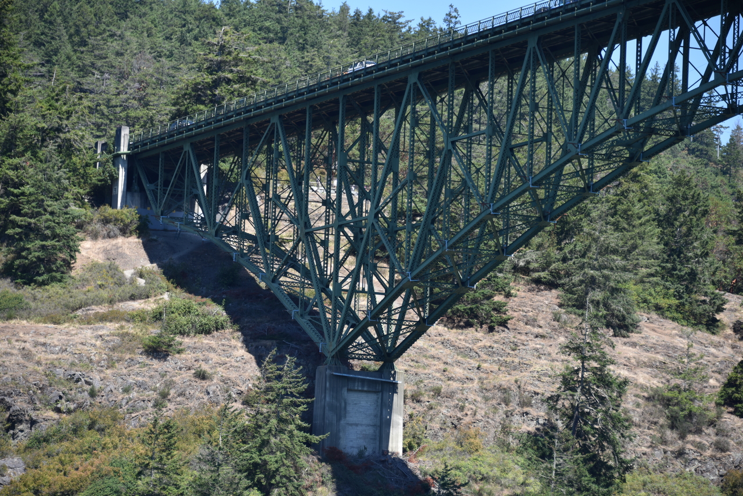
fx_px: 2993
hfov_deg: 14.2
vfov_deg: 9.5
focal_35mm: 145
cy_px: 248
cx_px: 372
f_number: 5.6
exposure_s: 1/320
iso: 140
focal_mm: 145
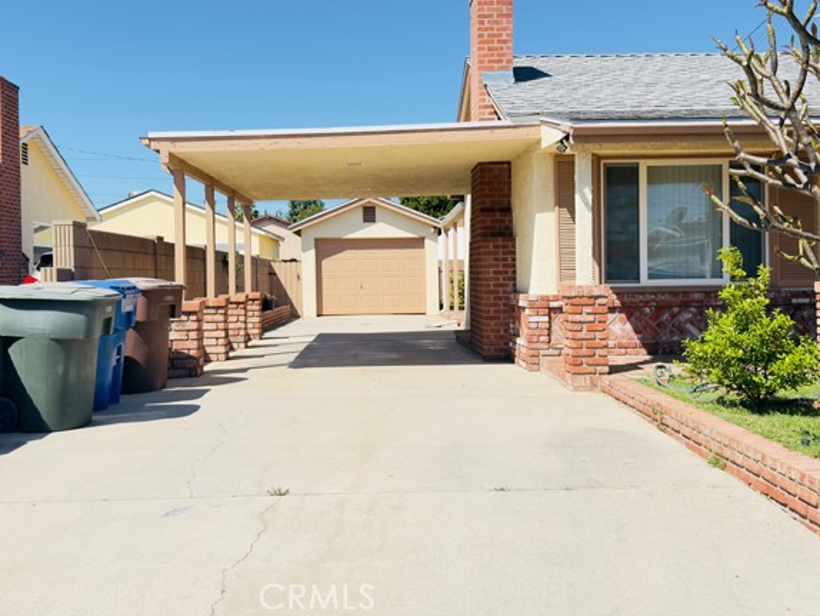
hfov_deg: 47.8
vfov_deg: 36.8
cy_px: 274
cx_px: 396
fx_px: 924
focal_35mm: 39
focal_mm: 6.76
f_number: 1.78
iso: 64
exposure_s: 1/2915
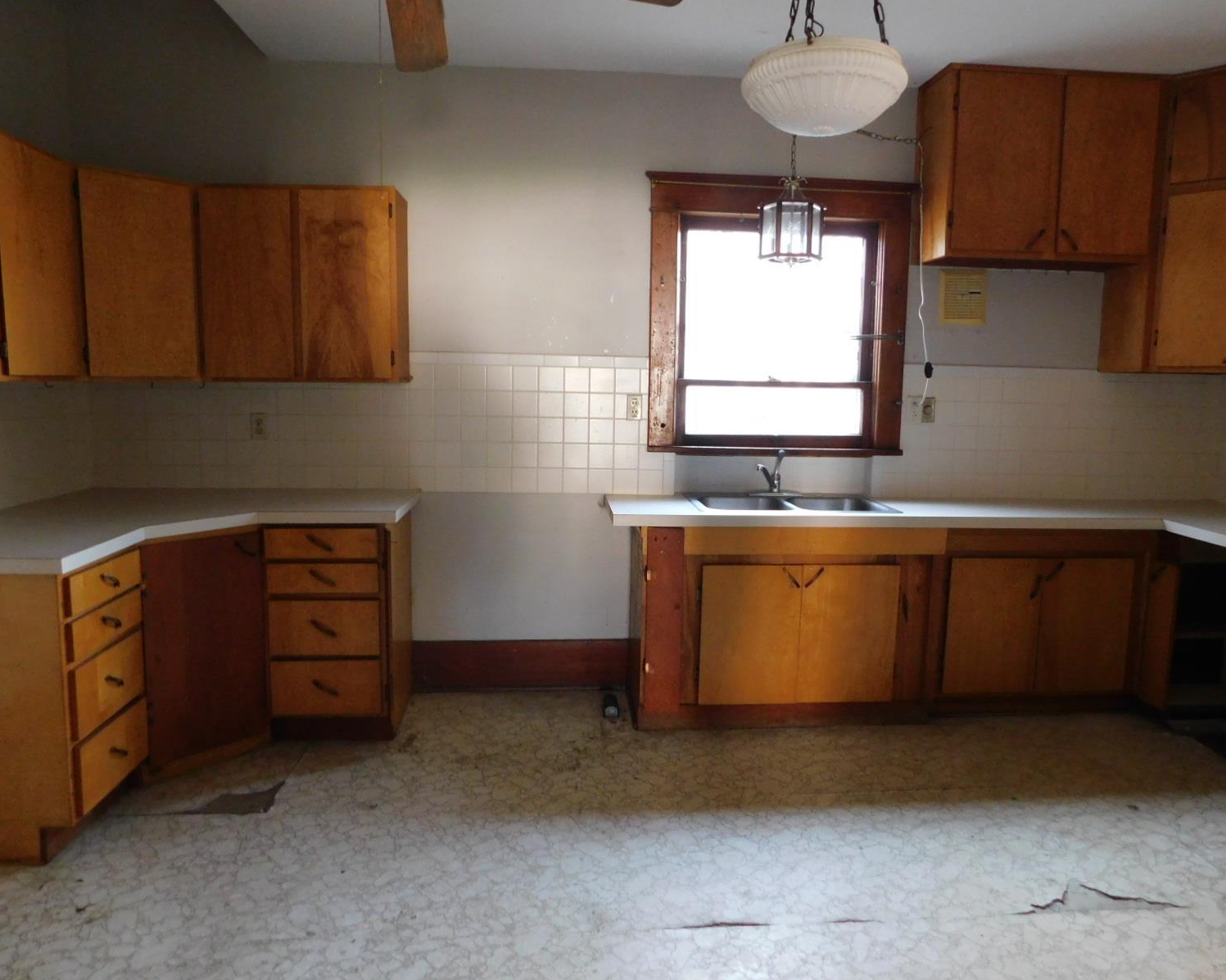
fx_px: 871
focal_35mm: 24
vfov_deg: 58.8
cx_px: 631
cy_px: 490
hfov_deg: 70.3
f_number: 3
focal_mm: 4
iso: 400
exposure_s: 1/15
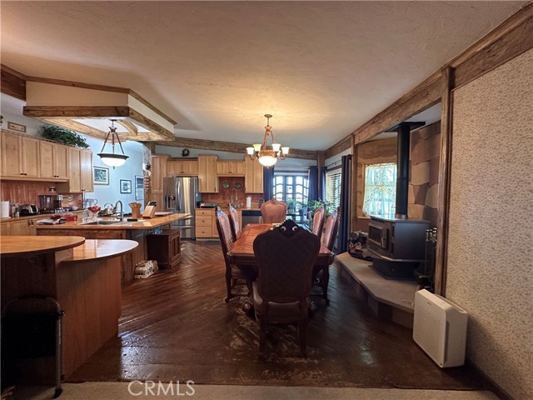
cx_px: 266
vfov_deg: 85.7
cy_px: 200
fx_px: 216
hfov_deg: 102.1
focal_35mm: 14
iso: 400
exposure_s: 1/60
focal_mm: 2.22
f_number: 2.2
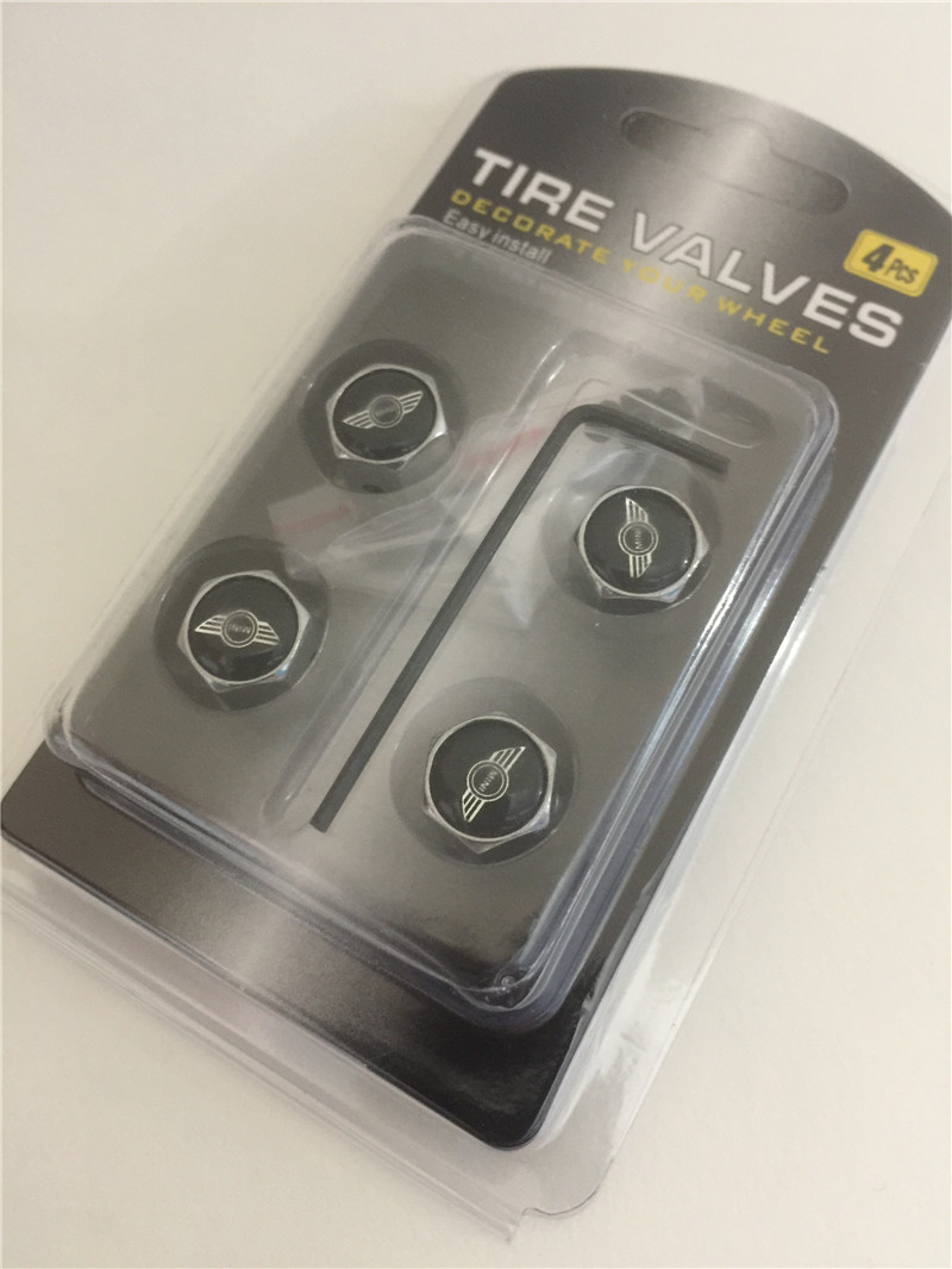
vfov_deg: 61.6
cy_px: 634
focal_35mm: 29
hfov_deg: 48.2
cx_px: 476
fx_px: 1063
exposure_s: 1/8
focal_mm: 4.15
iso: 160
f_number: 2.2
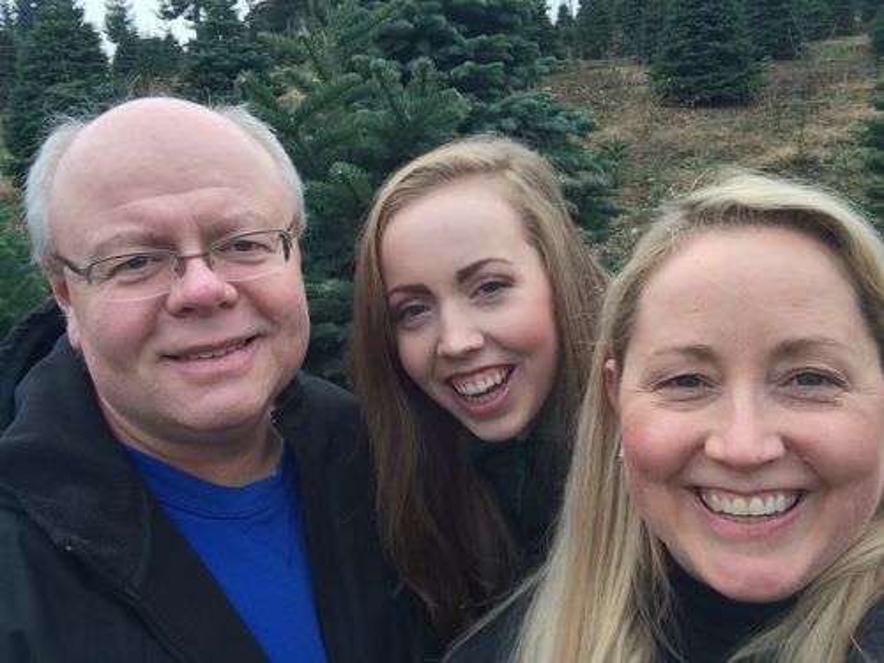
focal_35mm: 33
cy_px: 332
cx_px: 442
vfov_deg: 42.9
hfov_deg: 55.4
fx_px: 843
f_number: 2.4
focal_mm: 2.15
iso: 50
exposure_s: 1/120
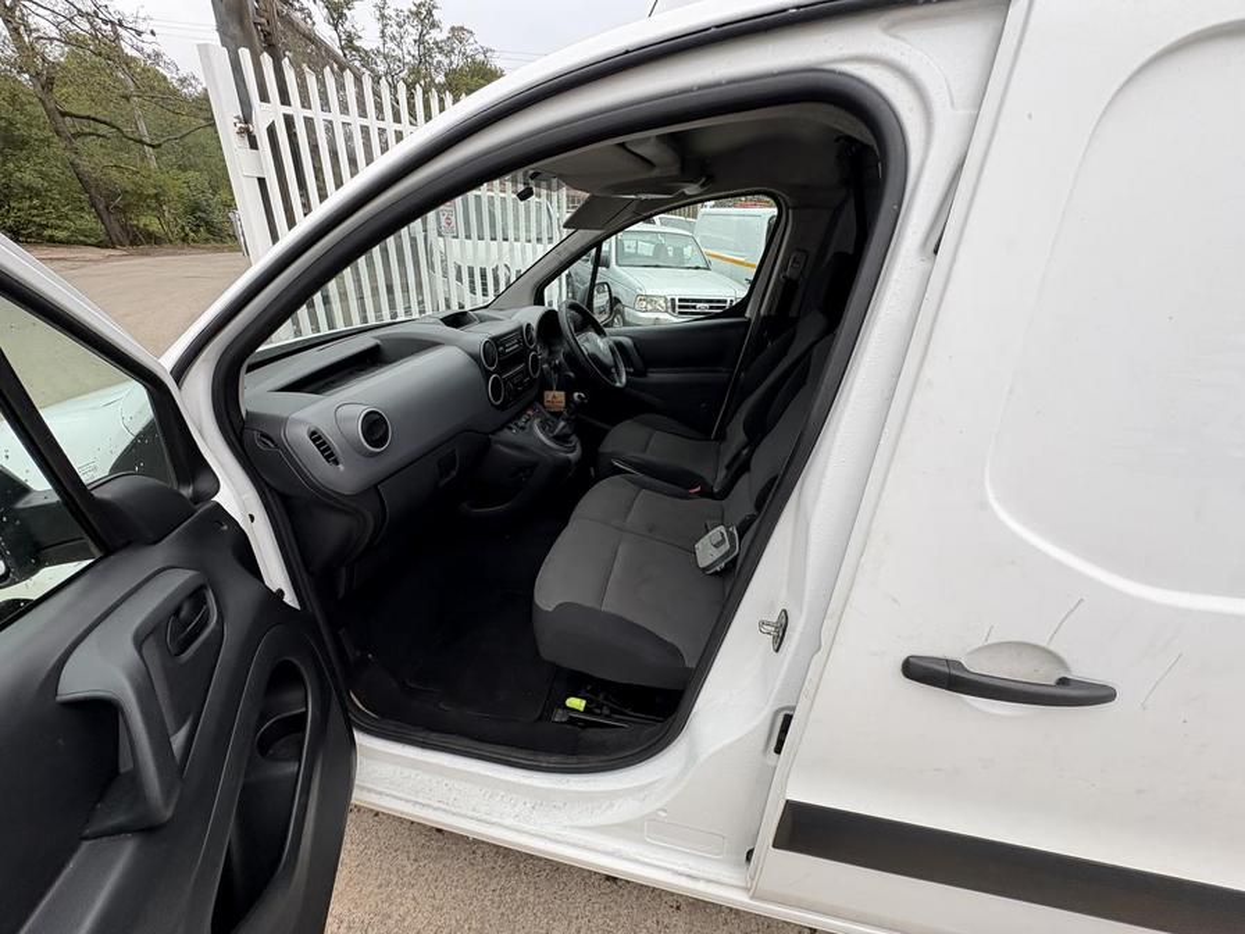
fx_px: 504
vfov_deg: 85.7
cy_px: 467
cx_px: 622
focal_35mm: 14
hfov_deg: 102.1
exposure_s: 1/248
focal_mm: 2.22
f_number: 2.2
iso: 64
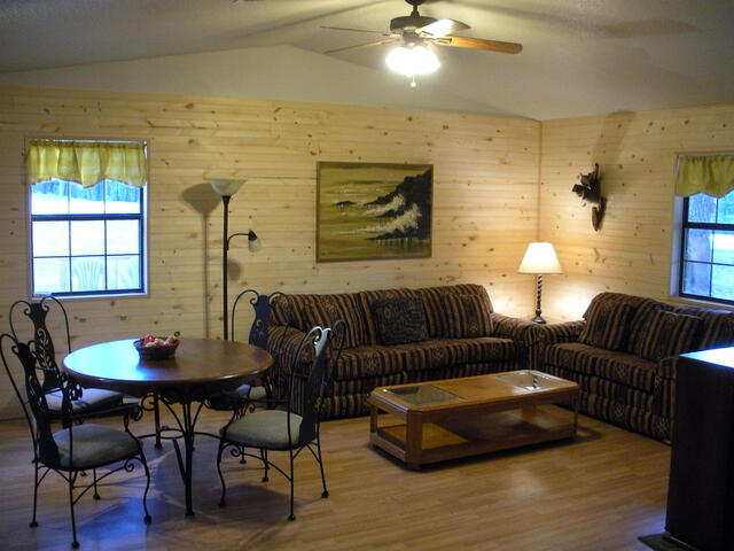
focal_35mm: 36
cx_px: 367
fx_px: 763
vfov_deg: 39.7
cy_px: 276
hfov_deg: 51.4
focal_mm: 6.3
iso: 400
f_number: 3.5
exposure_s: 1/19
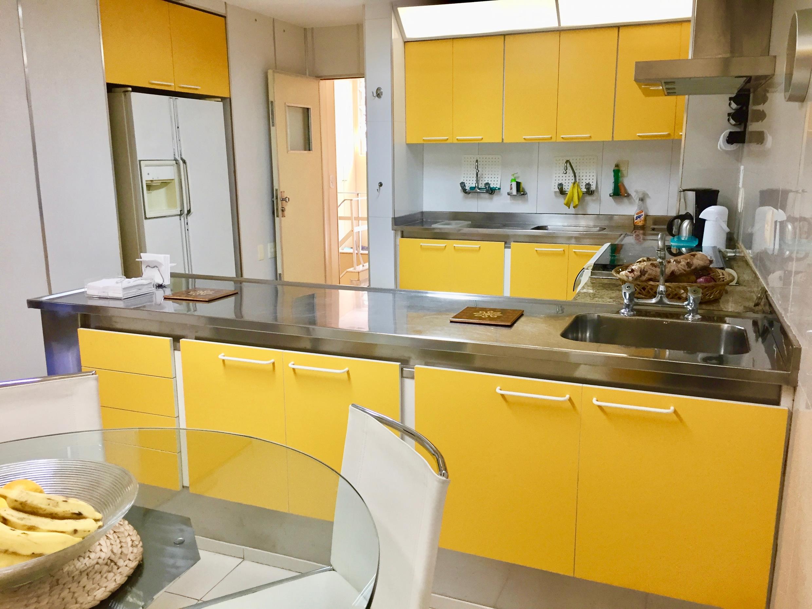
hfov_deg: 61.7
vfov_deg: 48.2
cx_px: 406
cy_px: 304
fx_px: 680
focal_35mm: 29
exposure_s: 1/30
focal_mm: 4.15
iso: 50
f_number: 2.2
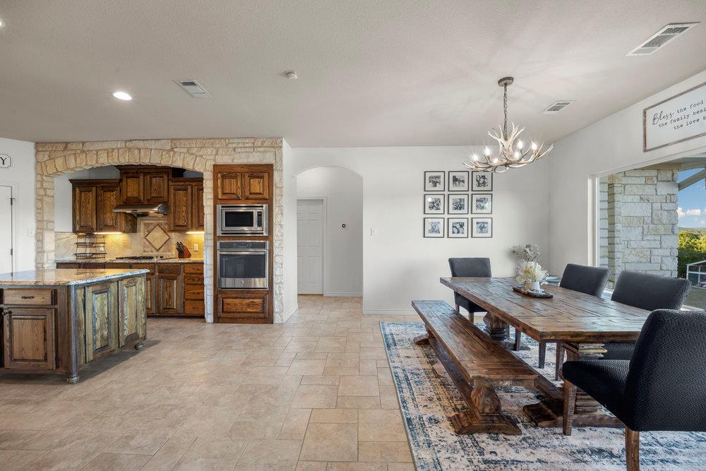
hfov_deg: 104.2
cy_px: 236
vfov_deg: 81.2
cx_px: 353
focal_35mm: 14
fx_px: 275
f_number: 8
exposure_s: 1
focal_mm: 14
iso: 200
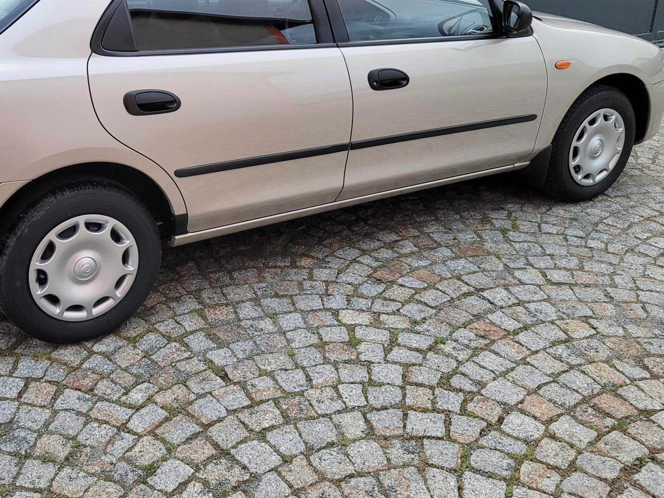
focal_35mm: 38
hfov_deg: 48.0
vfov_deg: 37.1
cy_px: 149
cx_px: 209
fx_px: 729
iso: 250
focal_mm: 5.4
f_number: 1.8
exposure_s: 1/100
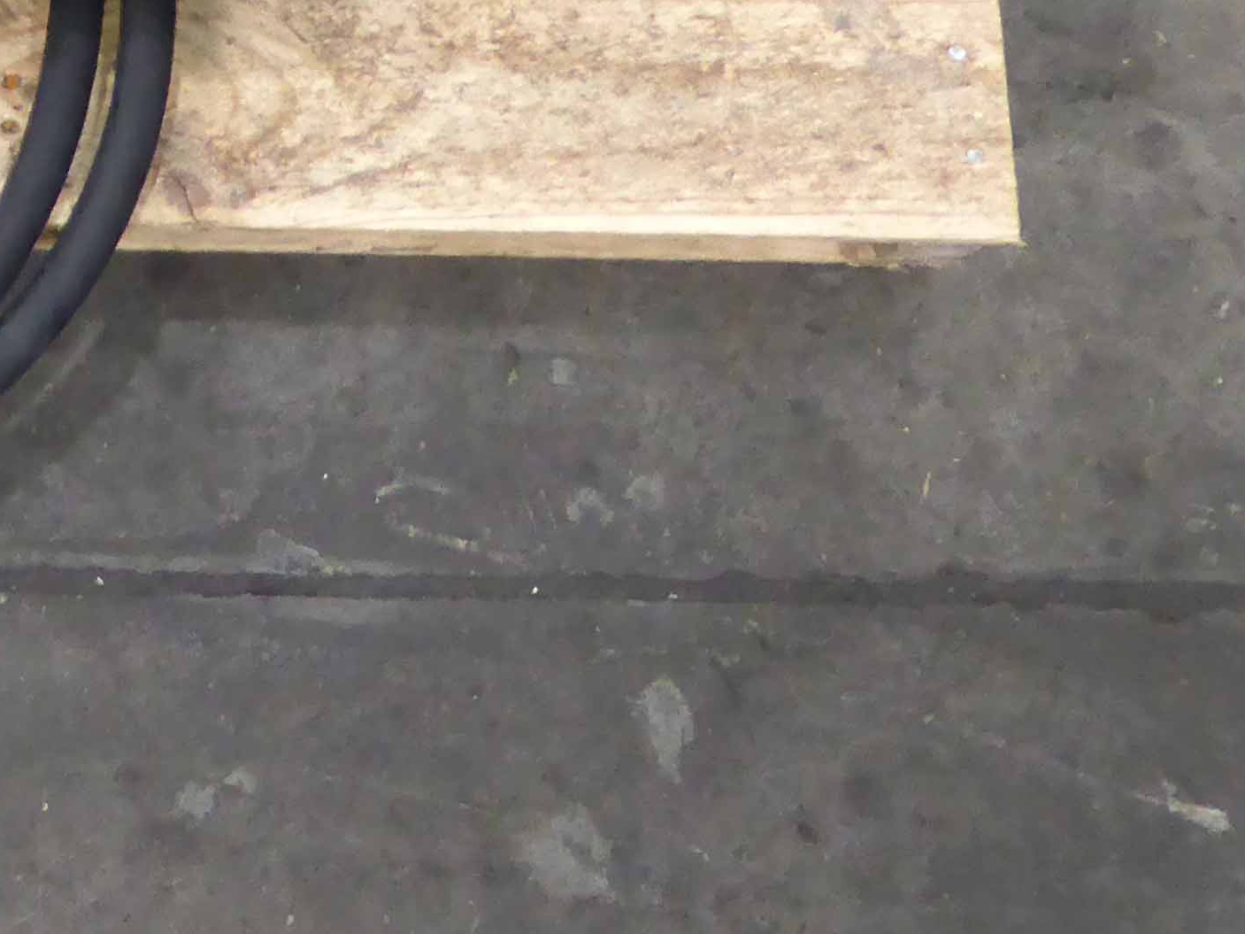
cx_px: -419
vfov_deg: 15.3
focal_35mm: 87
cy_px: -571
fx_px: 3129
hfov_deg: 20.4
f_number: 3.3
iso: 400
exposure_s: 1/50
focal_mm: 4.3
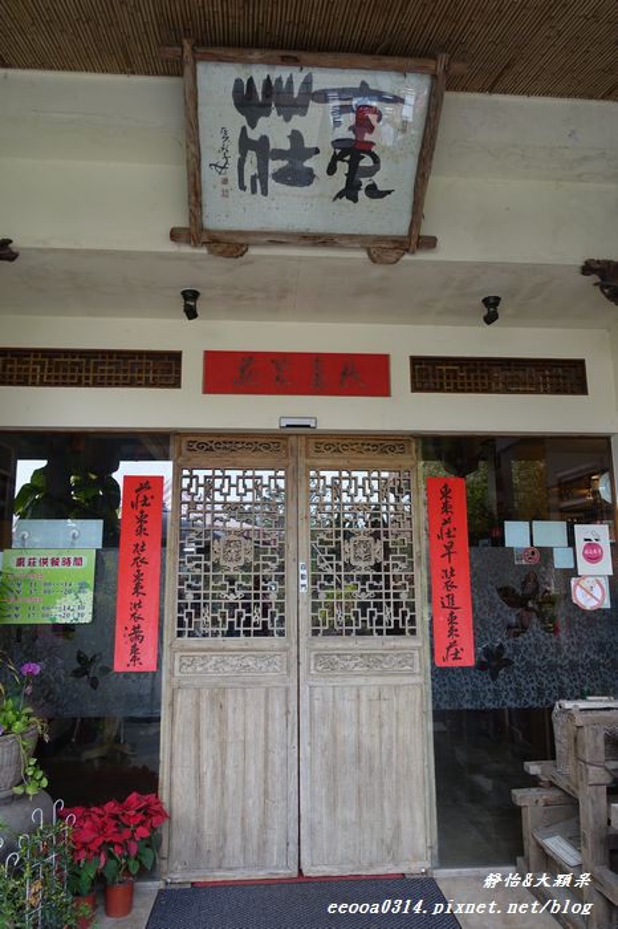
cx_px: 309
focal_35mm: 24
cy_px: 464
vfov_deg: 73.8
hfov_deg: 53.1
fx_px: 619
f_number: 2.8
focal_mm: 8.8
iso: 125
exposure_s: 1/80
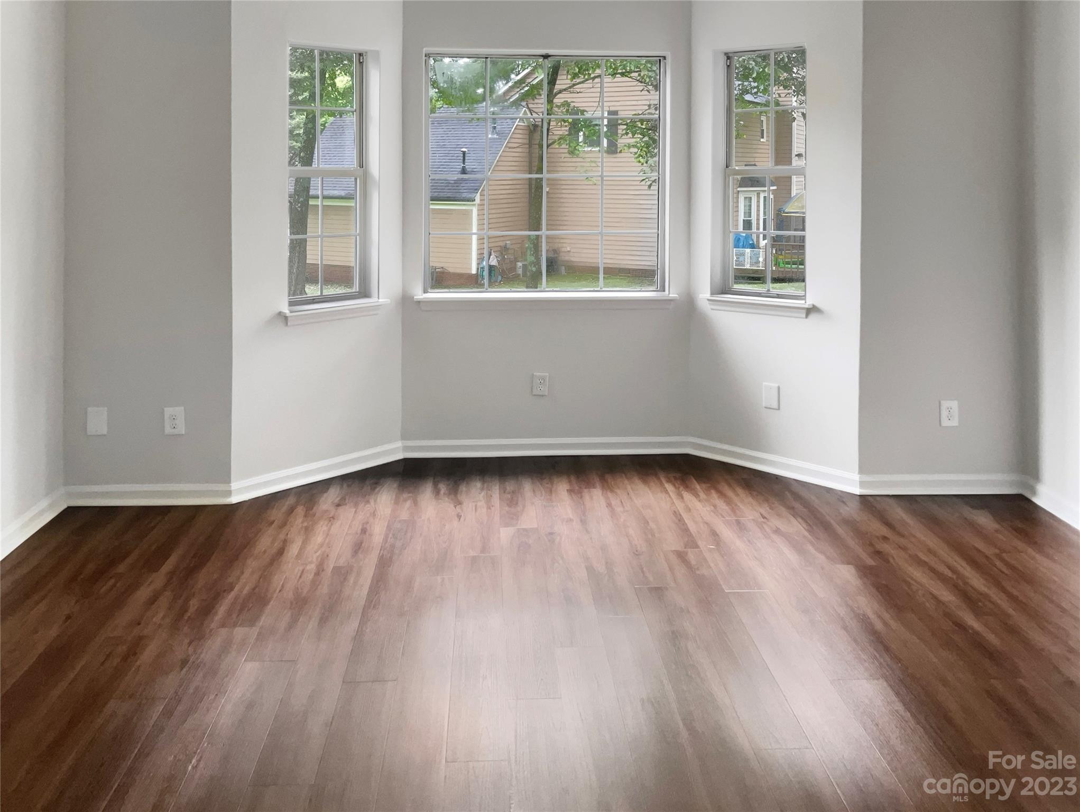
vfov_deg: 48.3
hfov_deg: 61.6
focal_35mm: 29
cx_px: 540
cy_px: 406
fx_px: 906
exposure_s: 1/120
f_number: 1.8
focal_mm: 3
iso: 50
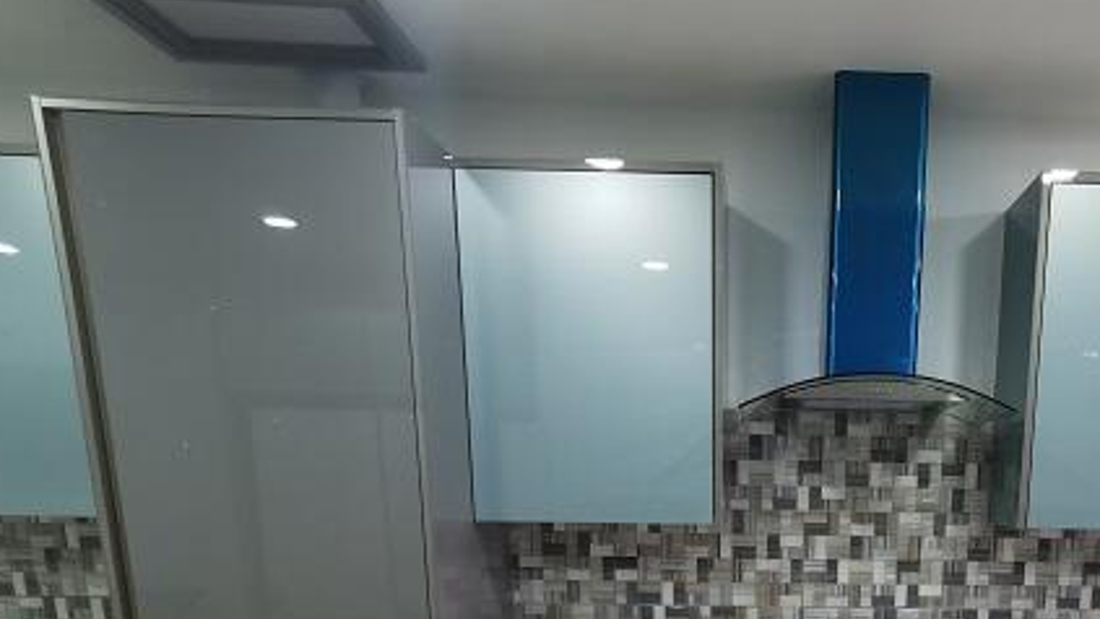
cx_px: 793
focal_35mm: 33
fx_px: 963
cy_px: 720
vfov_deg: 30.8
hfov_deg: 57.2
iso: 200
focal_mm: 2.35
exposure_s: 1/33.3
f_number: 2.2
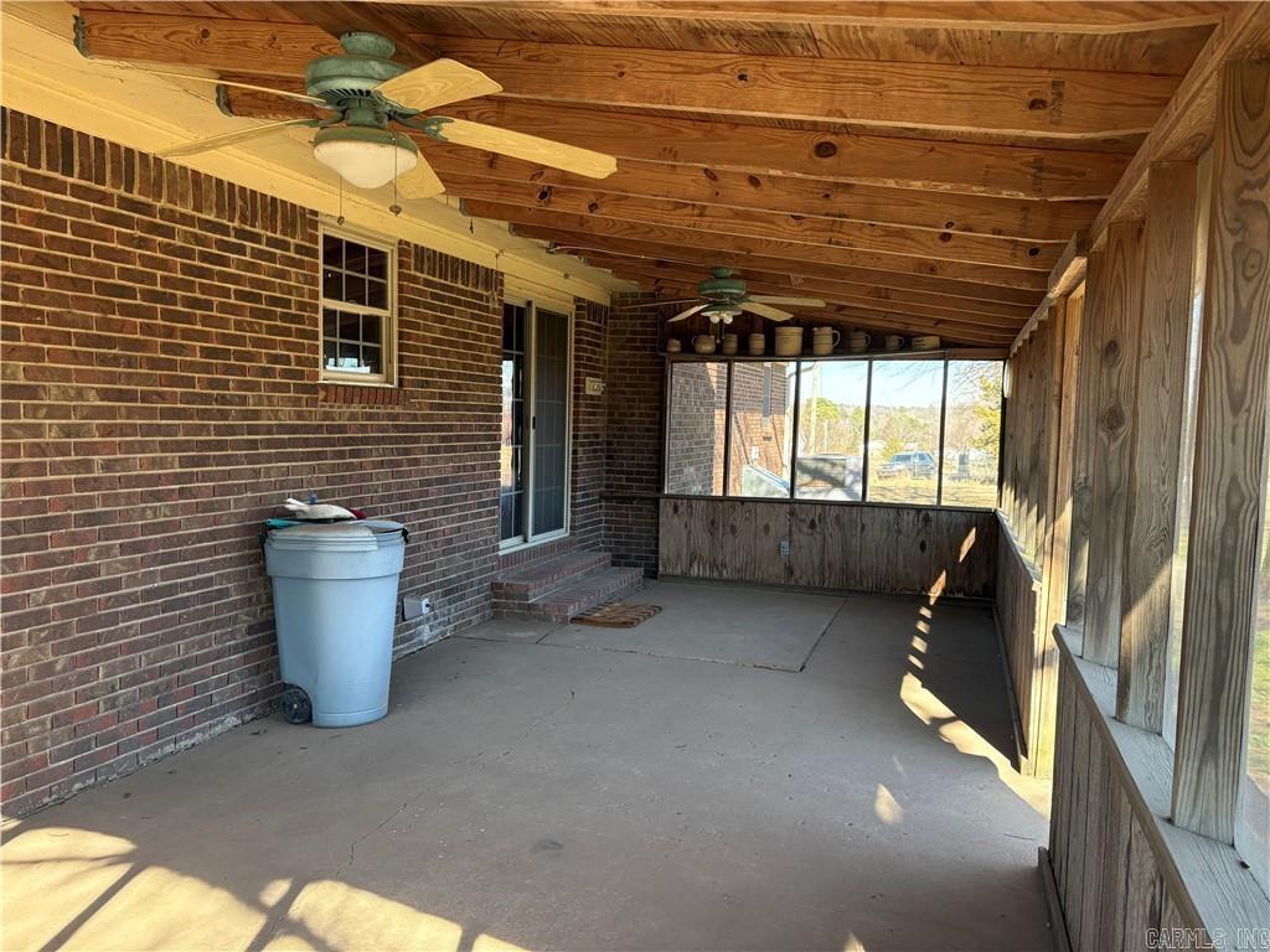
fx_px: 954
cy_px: 476
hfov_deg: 67.3
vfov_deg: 53.1
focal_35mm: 26
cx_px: 635
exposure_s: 1/238
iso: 125
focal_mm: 5.96
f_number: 1.6
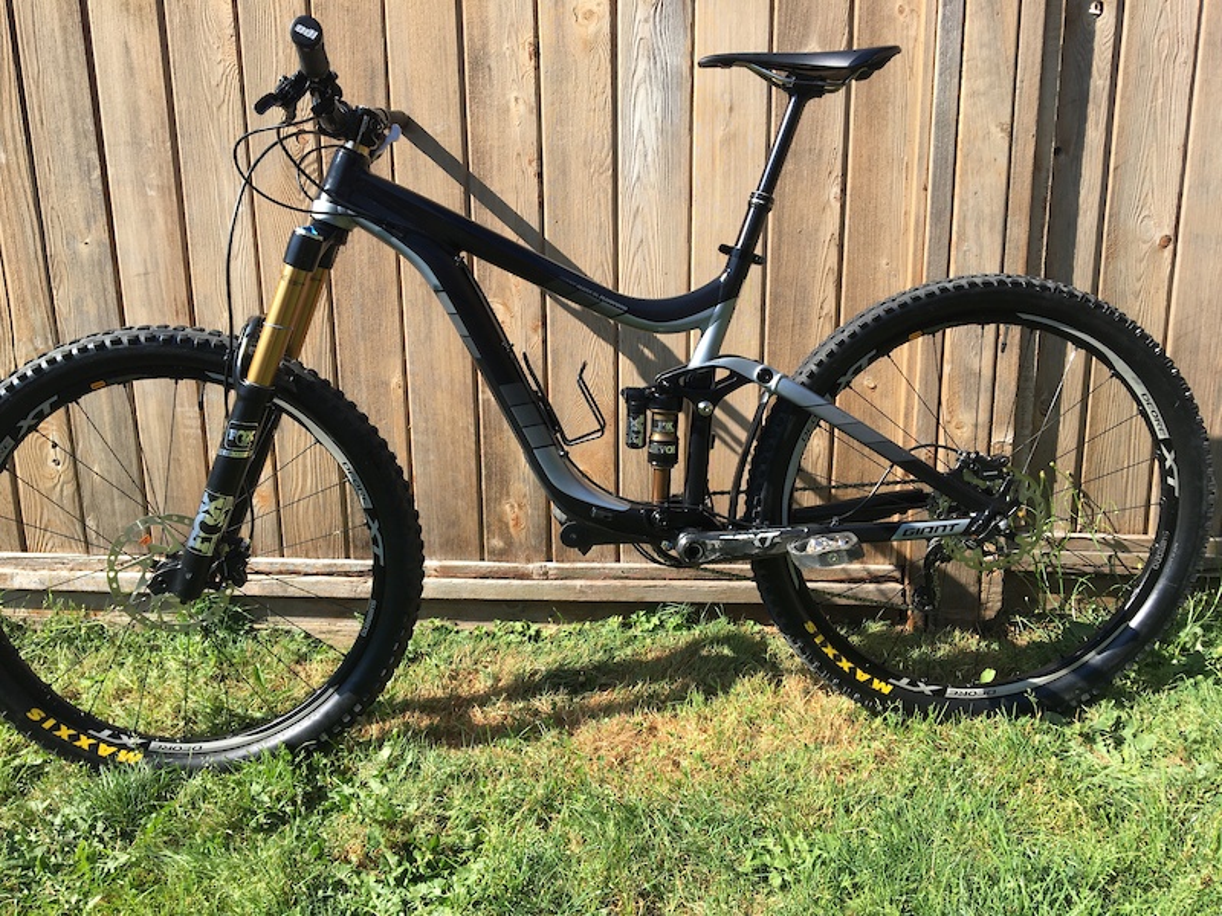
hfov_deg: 61.7
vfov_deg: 48.2
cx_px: 611
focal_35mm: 29
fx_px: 1024
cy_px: 458
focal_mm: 4.15
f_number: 2.2
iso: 25
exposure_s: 1/574
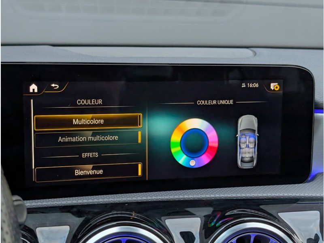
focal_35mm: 49
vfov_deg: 29.7
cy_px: 122
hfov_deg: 38.9
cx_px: 162
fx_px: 459
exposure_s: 1/107
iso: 202
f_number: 1.68
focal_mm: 6.9
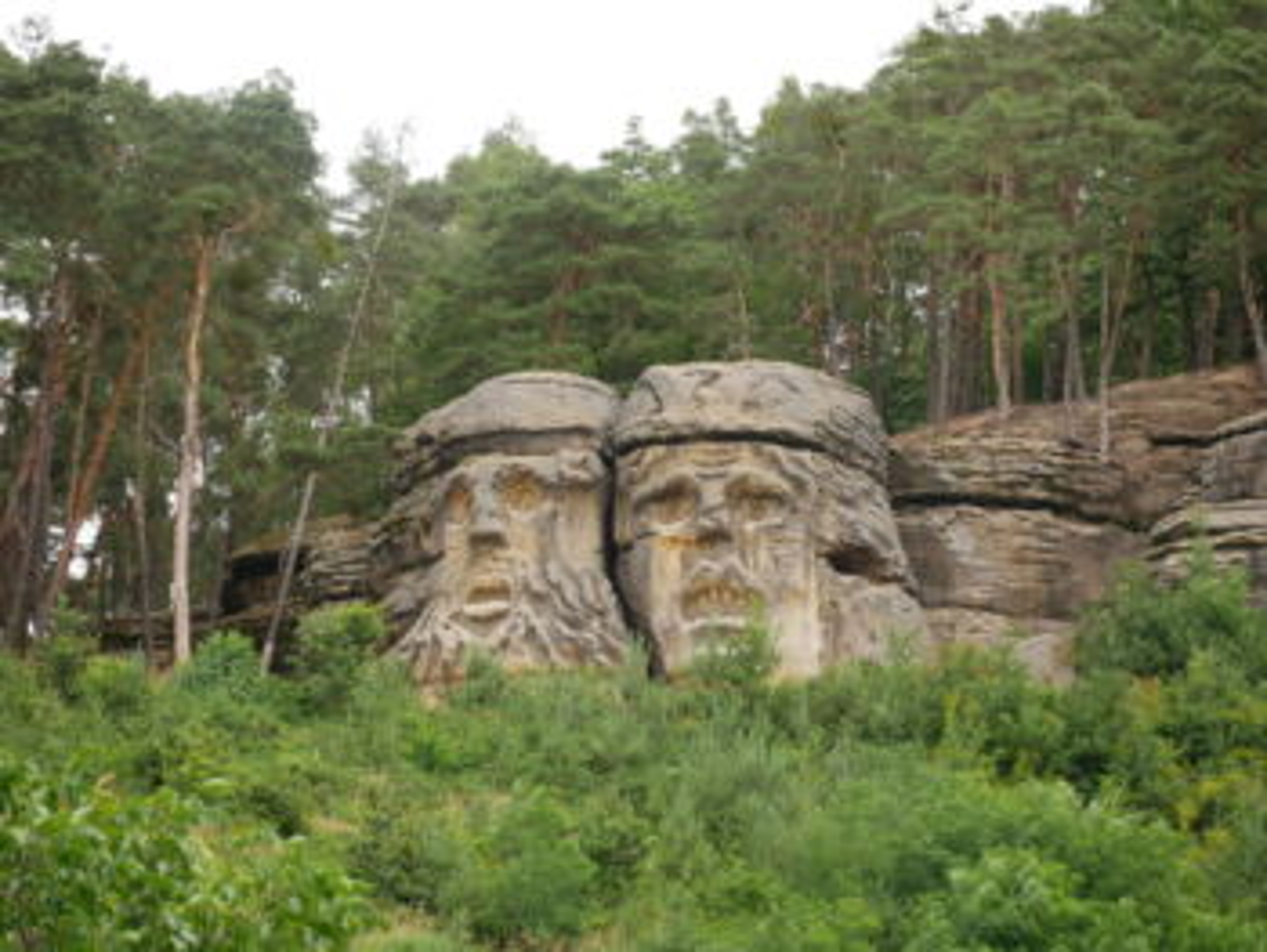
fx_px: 7325
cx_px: 634
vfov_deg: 7.4
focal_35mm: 200
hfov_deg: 9.9
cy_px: 476
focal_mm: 100
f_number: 5.6
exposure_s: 1/250
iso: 200
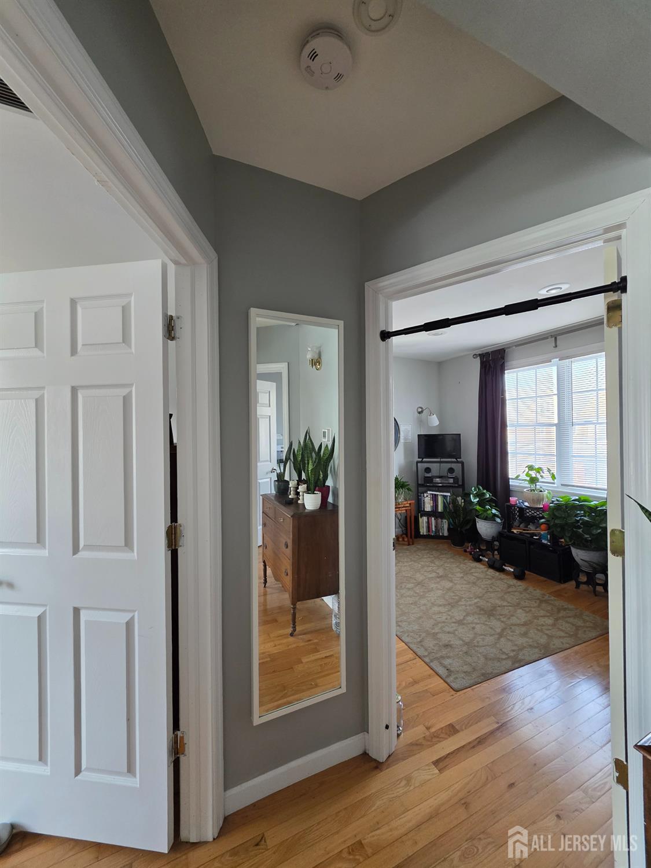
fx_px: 326
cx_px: 326
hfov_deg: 89.9
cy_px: 434
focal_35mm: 13
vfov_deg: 106.2
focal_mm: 2.2
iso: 200
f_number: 1.9
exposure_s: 1/120
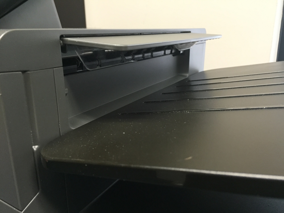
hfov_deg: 61.7
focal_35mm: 29
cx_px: 142
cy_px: 106
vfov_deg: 48.2
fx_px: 238
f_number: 2.2
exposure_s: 1/30
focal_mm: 4.15
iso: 200
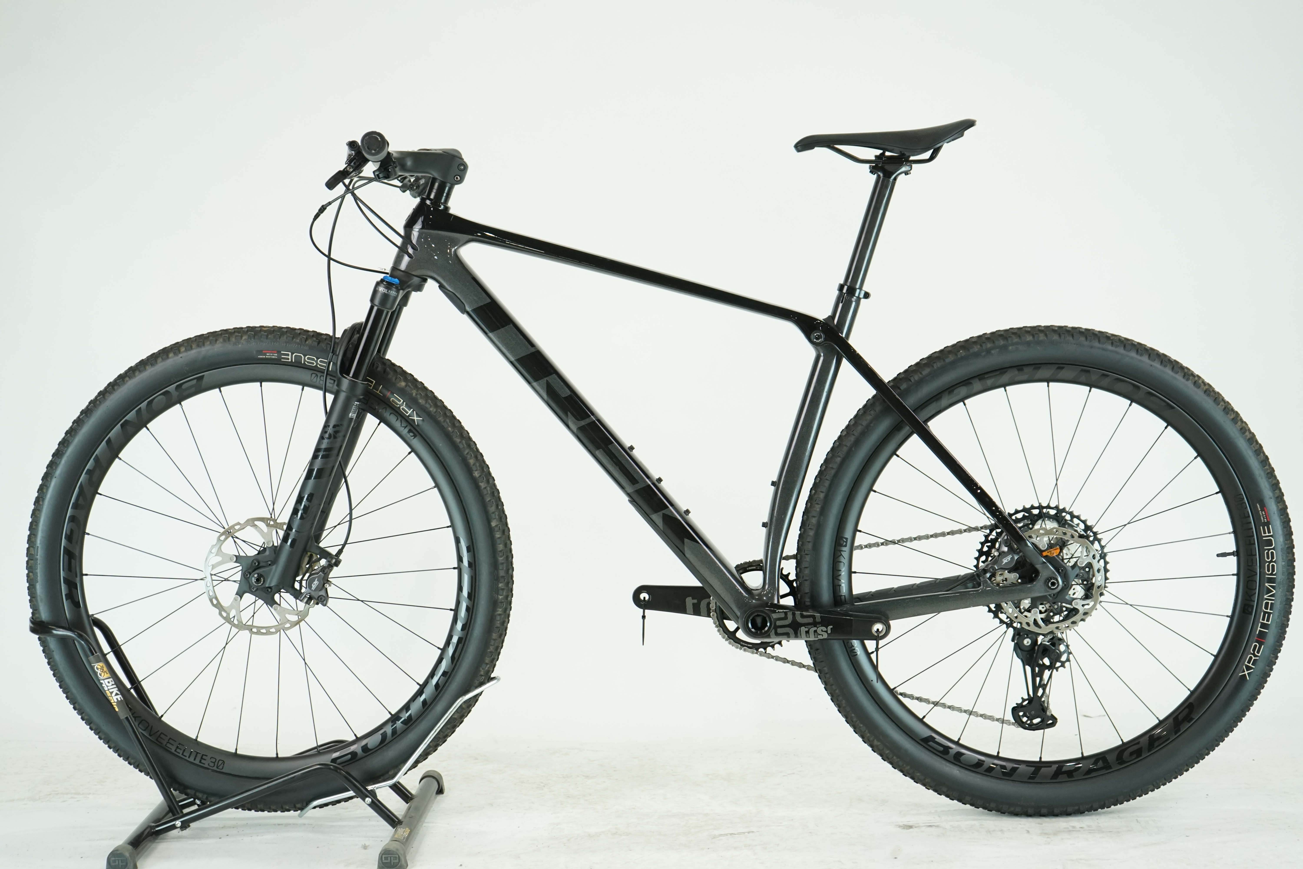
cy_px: 434
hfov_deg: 35.6
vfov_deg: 24.2
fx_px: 2027
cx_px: 652
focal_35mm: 56
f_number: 5.6
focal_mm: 56
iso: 1600
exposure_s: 1/200
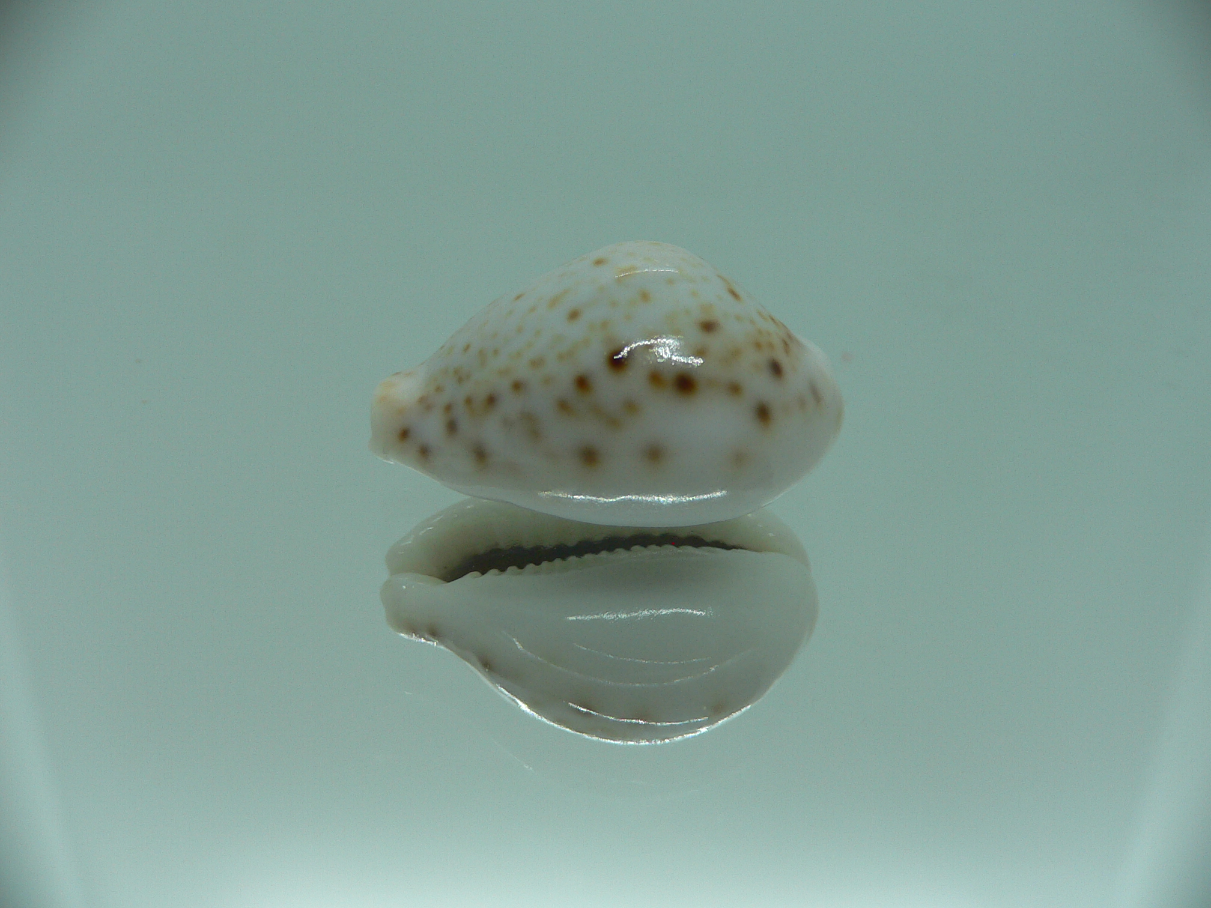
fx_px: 1224
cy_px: 454
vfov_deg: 40.7
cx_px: 606
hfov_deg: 52.6
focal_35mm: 35
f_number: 2.8
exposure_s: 1/80
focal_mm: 4.6
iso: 80
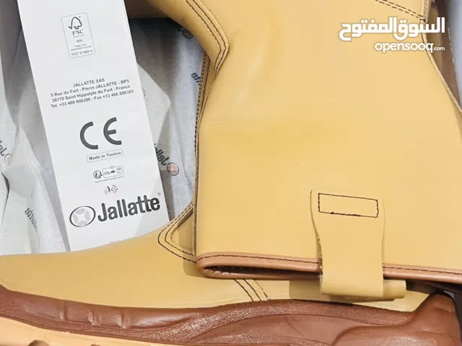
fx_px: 347
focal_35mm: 26
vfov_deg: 53.1
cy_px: 173
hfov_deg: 67.3
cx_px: 231
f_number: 1.5
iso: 500
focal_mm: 5.7
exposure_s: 1/33
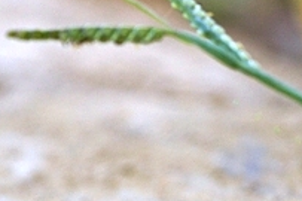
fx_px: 9304
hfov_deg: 1.9
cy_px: 211
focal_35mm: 1110
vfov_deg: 1.2
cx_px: 162
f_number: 5.6
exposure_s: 1/500
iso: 800
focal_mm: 300
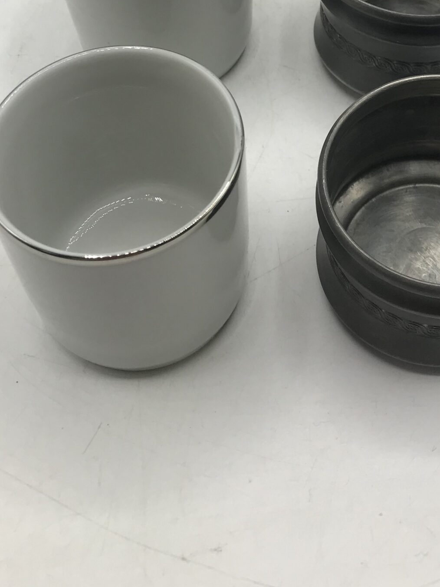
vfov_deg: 33.9
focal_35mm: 53
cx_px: 326
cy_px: 39
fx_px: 898
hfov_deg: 27.2
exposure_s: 1/921
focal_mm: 3.99
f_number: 1.8
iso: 20
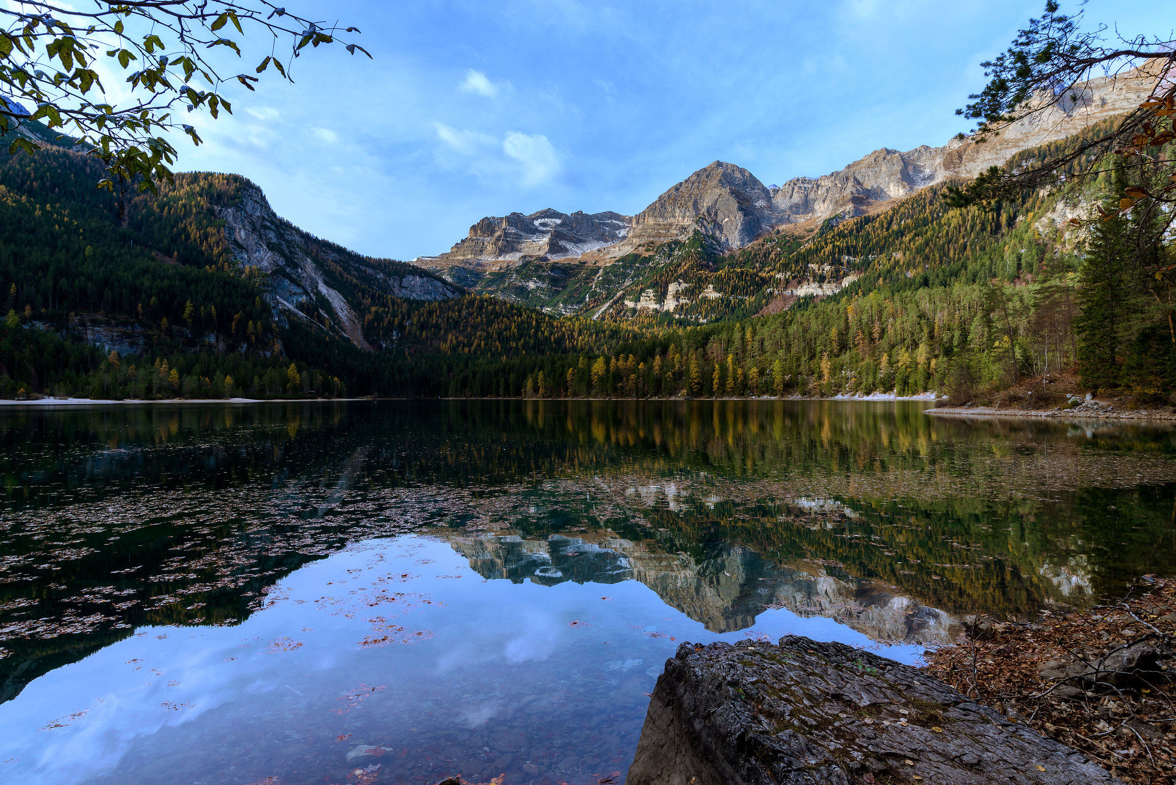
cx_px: 588
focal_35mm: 18
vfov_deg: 67.4
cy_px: 392
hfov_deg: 90.0
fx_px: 588
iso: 100
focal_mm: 18
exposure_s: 1/15
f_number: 10
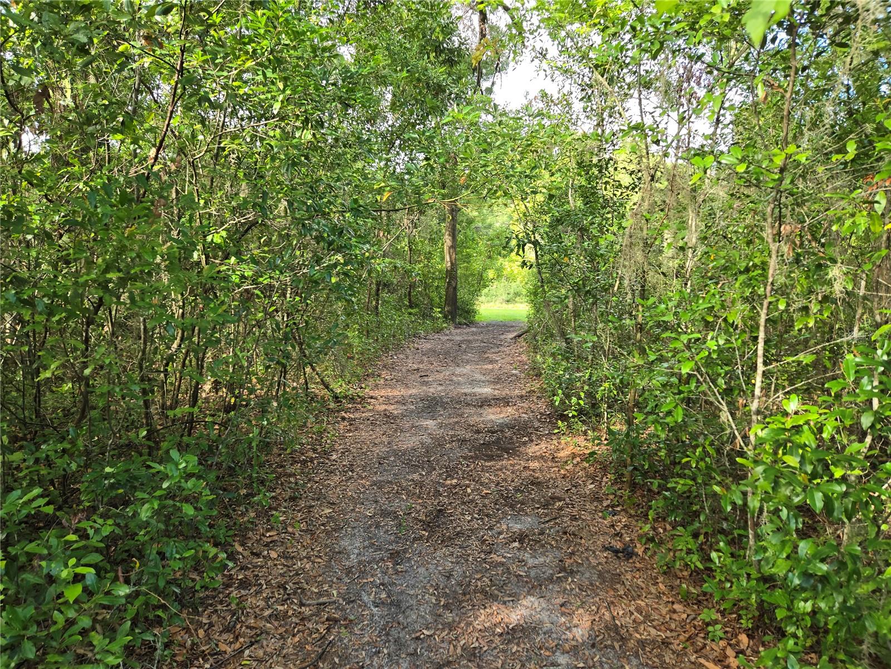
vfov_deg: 58.9
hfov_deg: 73.9
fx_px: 592
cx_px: 446
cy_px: 334
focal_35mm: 23
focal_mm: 5.4
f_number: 1.8
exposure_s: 1/180
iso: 64
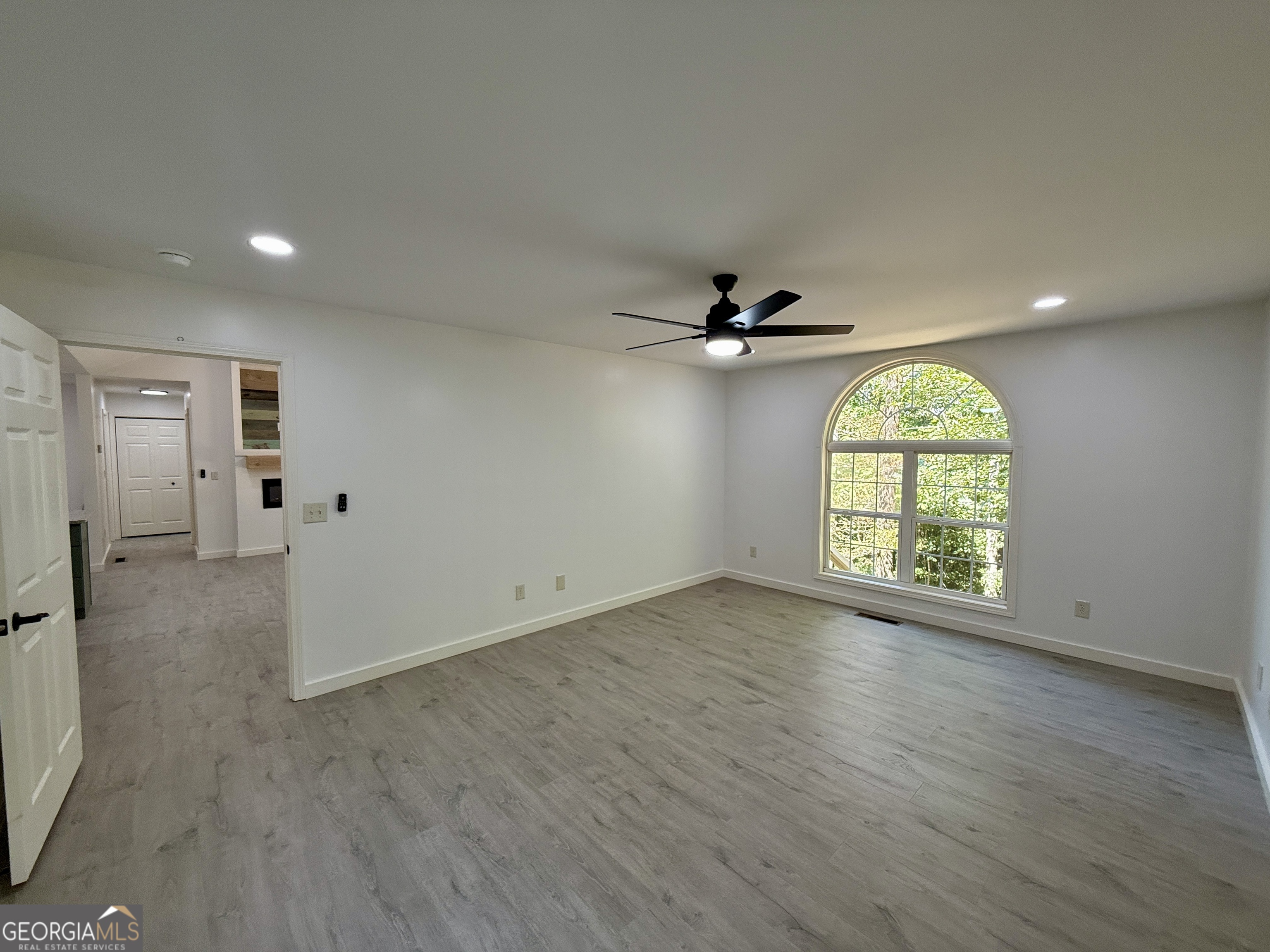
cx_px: 635
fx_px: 514
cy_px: 476
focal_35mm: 14
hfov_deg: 102.1
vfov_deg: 85.7
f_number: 2.2
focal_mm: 2.22
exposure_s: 1/120
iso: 125
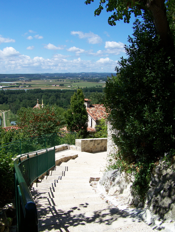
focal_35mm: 38
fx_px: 256
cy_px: 116
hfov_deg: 37.8
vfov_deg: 48.9
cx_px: 88
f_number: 5.6
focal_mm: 6.3
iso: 80
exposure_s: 1/500
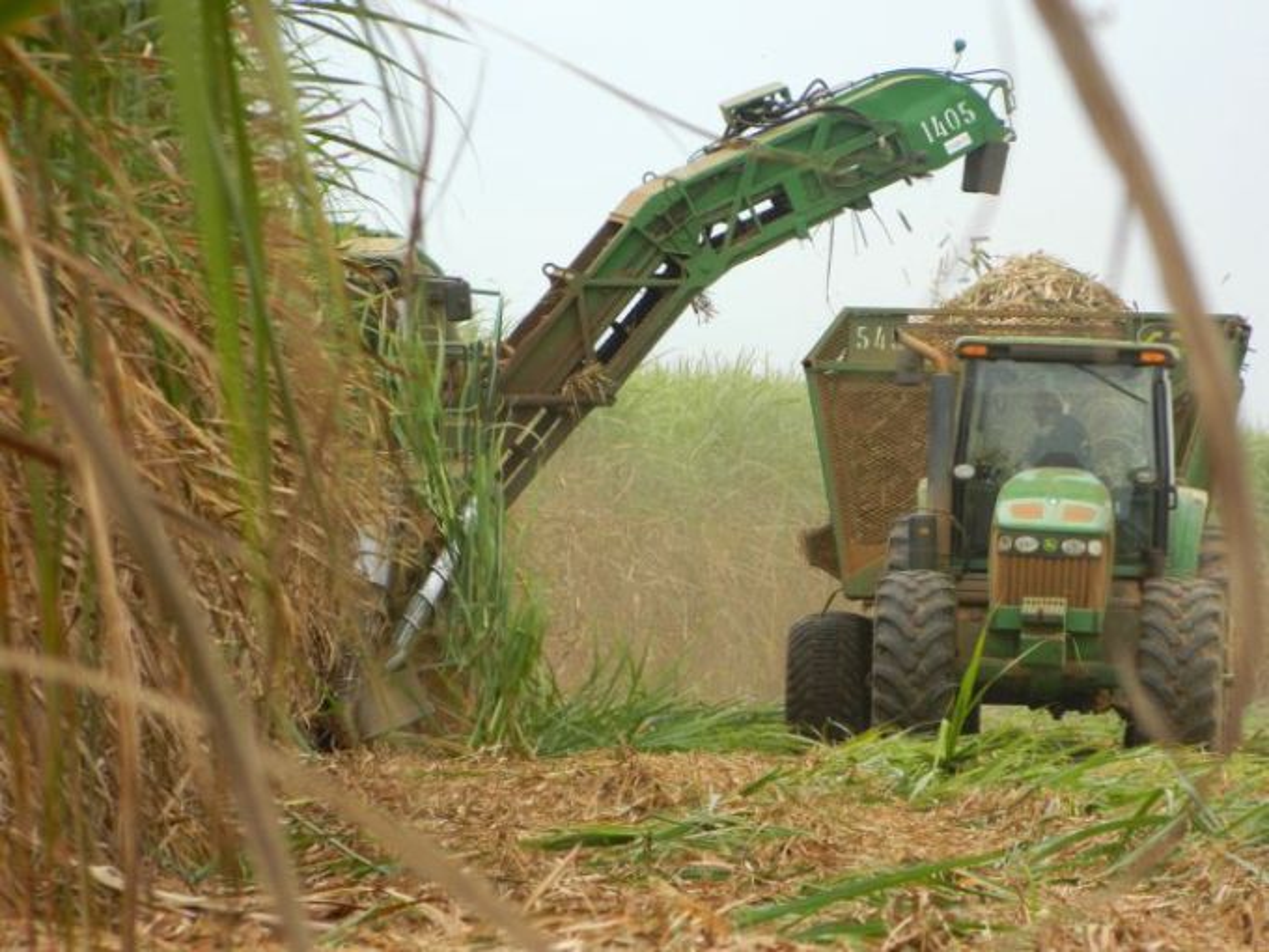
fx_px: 14480
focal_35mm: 395
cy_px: 476
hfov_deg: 5.0
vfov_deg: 3.8
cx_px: 634
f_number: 5.7
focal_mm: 71.2
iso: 80
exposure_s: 1/160
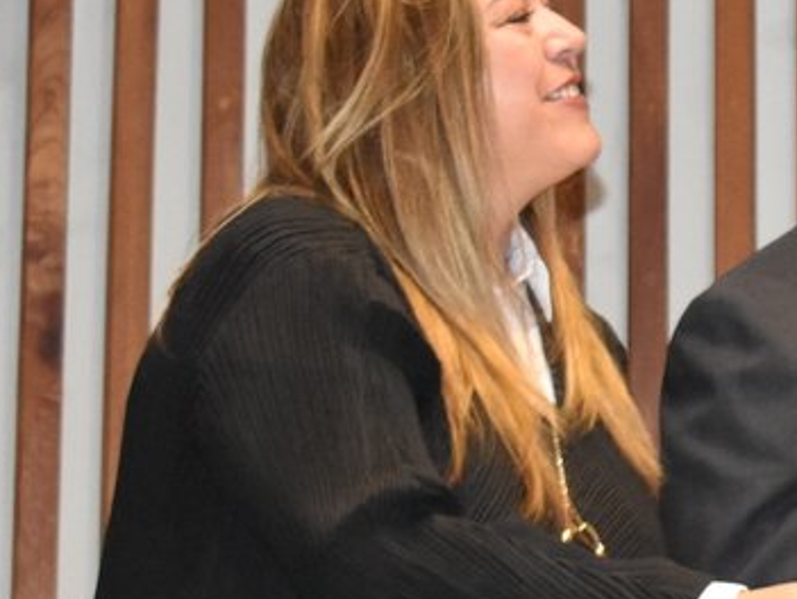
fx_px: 5108
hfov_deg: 8.7
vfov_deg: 6.7
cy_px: 177
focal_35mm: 222
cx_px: 1147
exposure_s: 1/60
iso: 4000
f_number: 5
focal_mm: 45
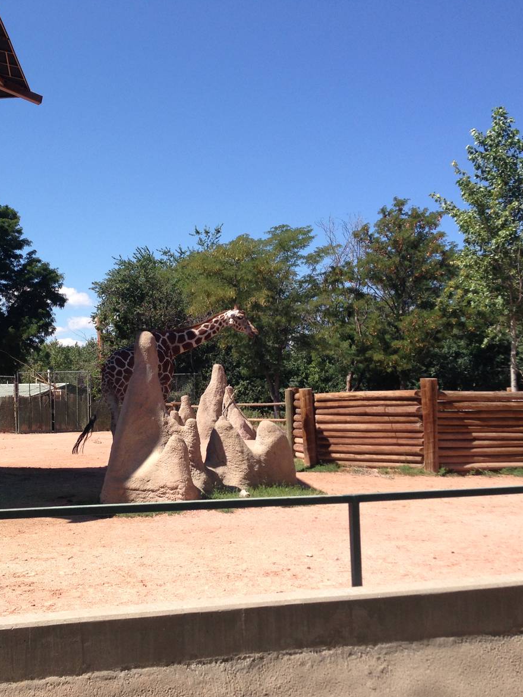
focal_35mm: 45
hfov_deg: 31.4
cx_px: 111
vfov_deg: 42.1
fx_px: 906
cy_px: 349
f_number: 2.4
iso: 50
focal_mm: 4.13
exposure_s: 1/1063
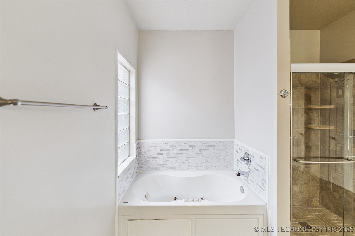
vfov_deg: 81.2
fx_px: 138
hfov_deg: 104.3
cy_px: 118
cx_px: 178
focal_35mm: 14
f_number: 2.8
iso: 400
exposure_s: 1/125
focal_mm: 14
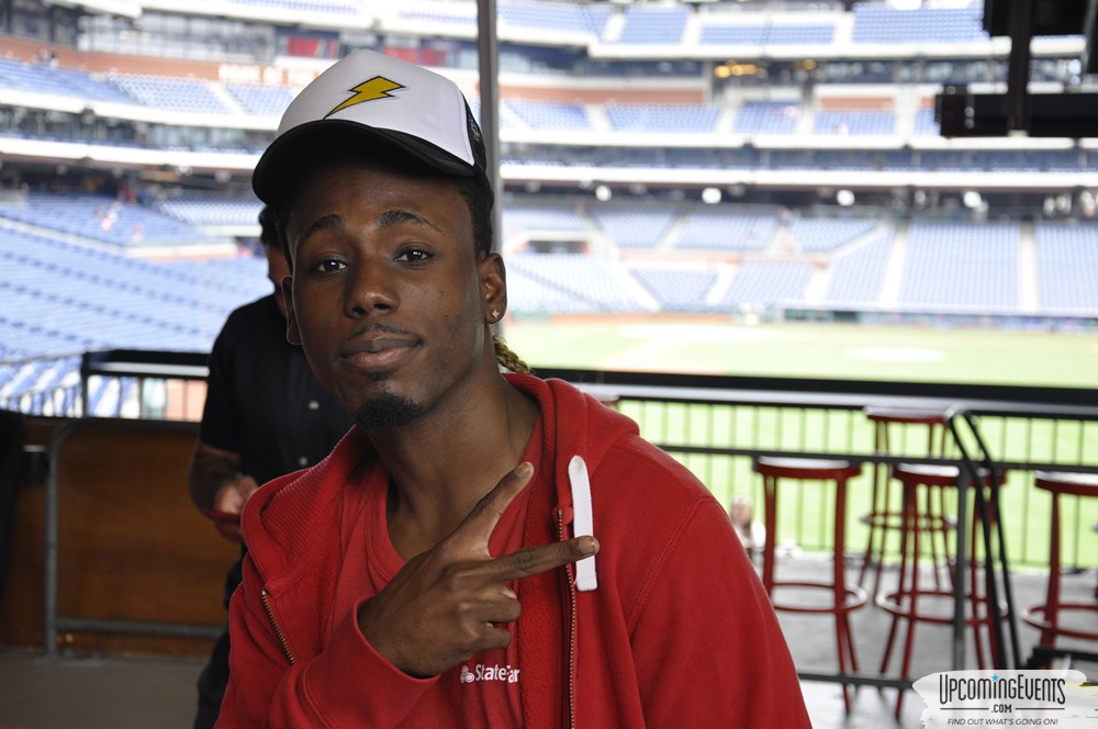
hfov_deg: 29.9
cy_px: 364
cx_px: 549
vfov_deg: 20.1
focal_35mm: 68
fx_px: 2056
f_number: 6.3
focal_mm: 45
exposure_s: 1/40
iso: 400
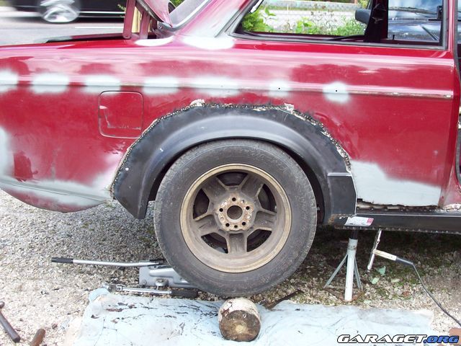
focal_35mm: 56
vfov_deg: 26.1
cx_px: 230
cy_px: 173
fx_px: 746
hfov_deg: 34.3
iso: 80
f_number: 3.4
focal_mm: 9.4
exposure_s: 1/89.2
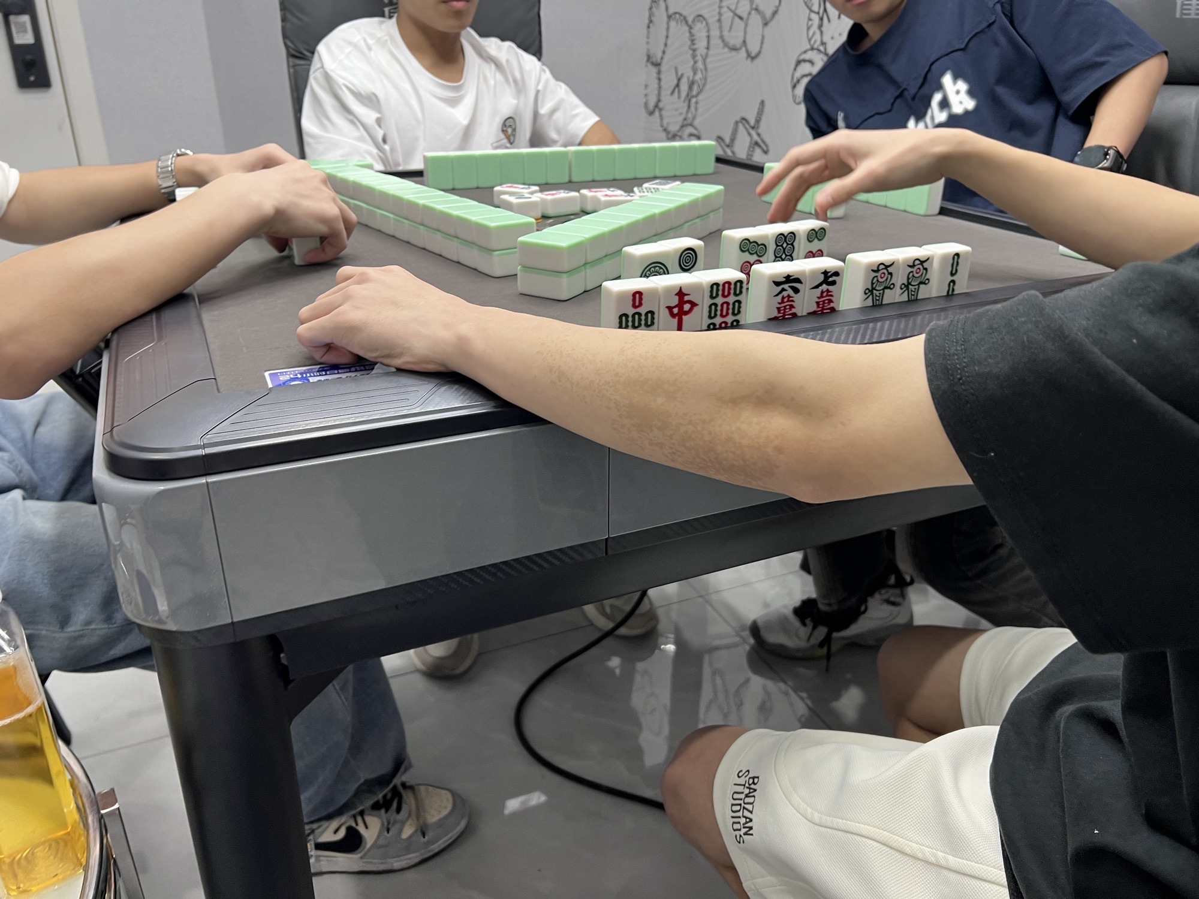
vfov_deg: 53.1
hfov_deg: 67.3
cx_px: 600
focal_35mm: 26
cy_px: 450
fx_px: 901
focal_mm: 5.7
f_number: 1.5
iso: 80
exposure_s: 1/50
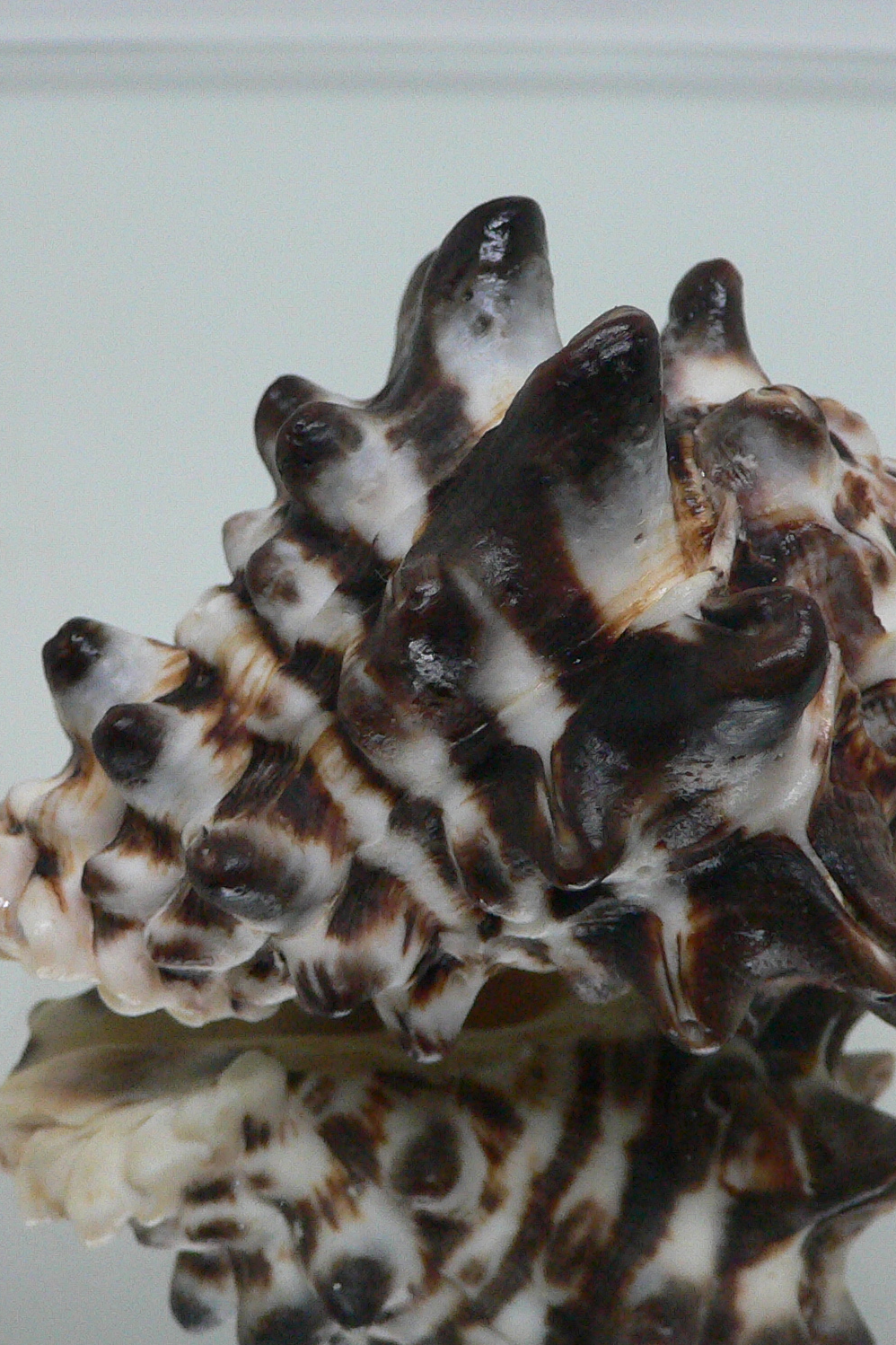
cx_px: 489
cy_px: 672
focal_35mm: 49
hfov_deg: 27.5
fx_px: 1830
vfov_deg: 40.4
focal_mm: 4.6
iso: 200
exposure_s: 1/50
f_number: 2.8
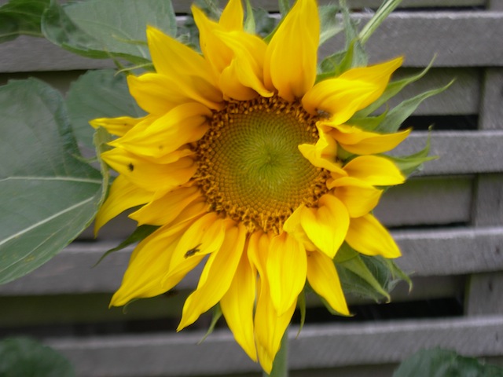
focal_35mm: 72
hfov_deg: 27.0
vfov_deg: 20.4
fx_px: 1046
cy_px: 188
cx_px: 252
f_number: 3.7
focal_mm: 14.9
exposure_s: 1/55.6
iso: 50
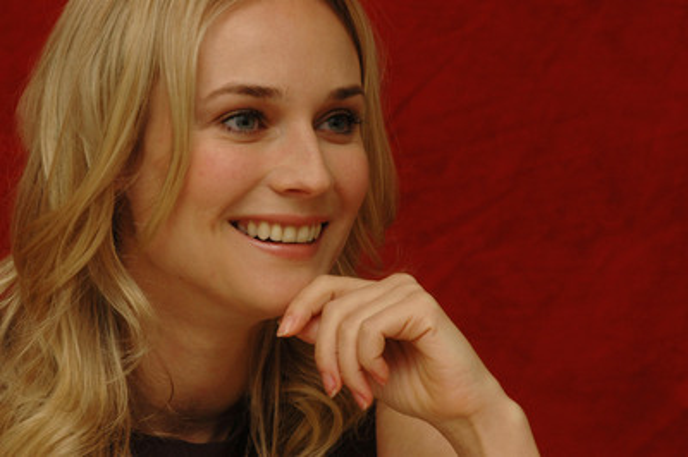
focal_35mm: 202
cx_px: 344
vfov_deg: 6.8
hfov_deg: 10.2
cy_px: 228
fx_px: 3867
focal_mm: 135
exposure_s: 1/400
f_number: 11
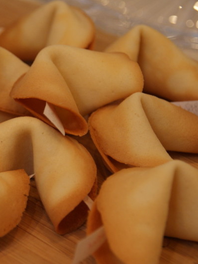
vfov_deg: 12.1
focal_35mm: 163
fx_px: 1241
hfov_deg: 9.1
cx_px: 4
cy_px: 132
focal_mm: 75
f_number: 5.6
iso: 400
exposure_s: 1/80
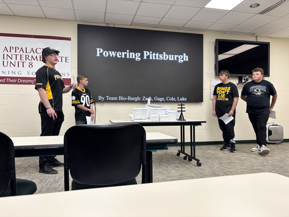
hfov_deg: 67.3
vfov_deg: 53.1
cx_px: 144
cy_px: 108
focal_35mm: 26
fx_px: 217
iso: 125
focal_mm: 5.96
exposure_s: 1/89
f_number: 1.6
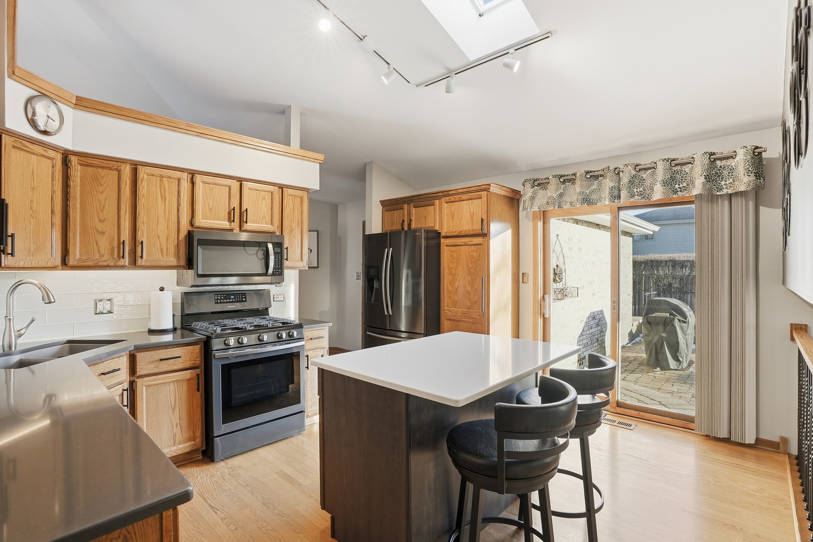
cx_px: 406
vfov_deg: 73.7
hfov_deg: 96.7
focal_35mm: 16
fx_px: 361
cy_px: 271
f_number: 8
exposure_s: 1/320
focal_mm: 16
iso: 1000
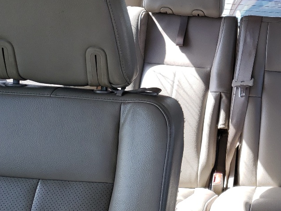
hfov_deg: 26.9
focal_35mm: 66
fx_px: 536
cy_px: 78
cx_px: 311
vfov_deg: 22.2
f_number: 1.5
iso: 50
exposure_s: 1/106
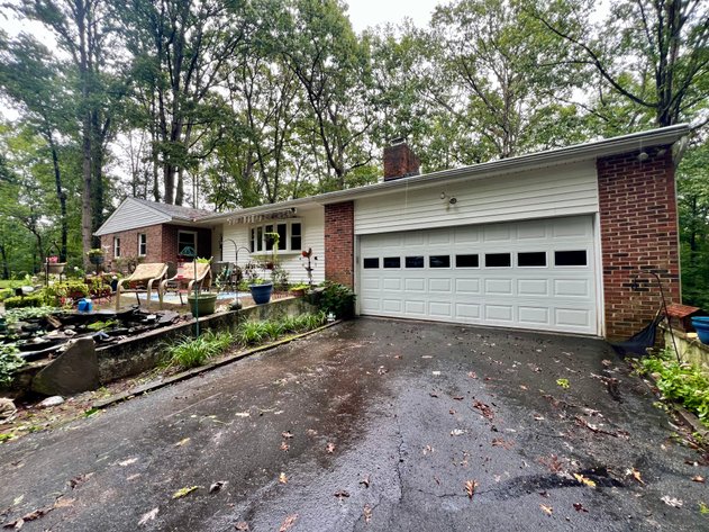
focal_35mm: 13
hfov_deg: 106.2
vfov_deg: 89.9
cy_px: 266
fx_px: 266
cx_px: 354
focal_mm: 1.57
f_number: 1.8
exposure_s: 1/99
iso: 64
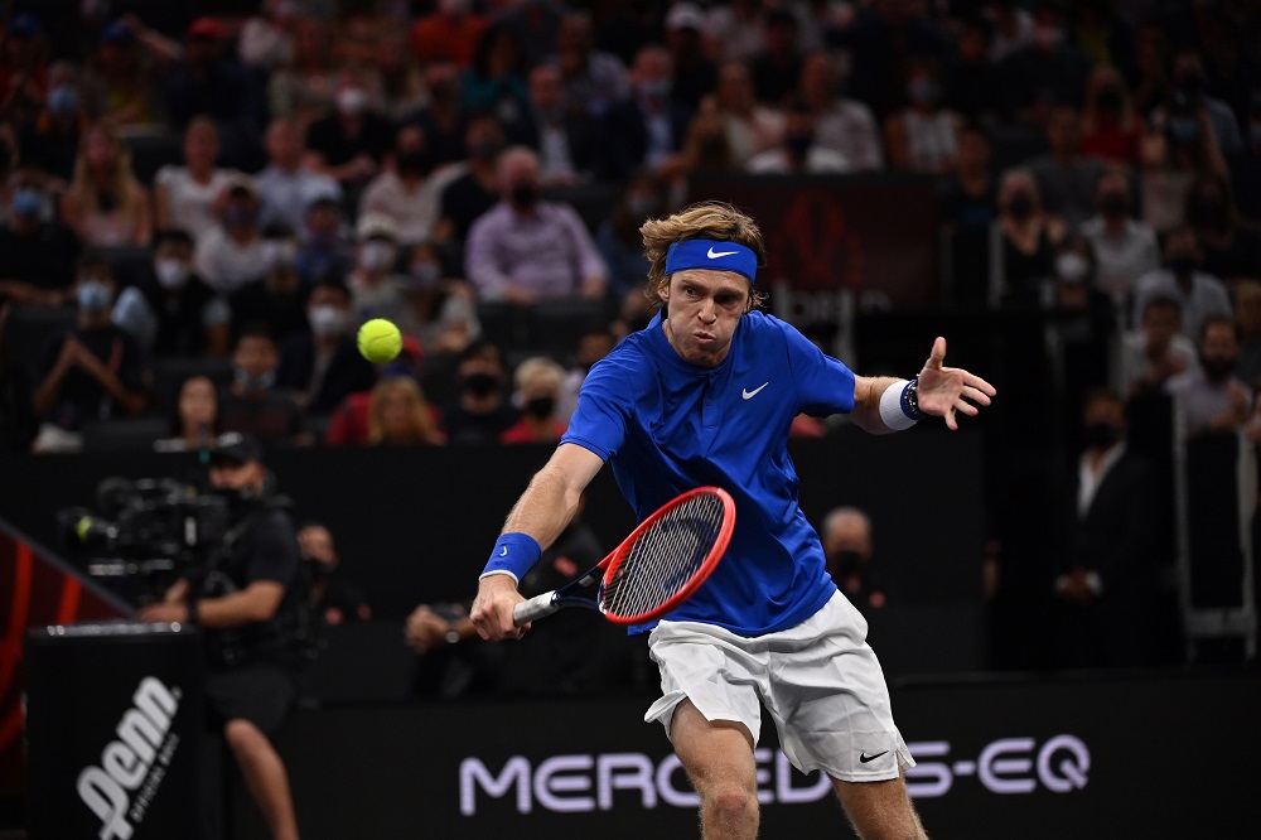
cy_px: 420
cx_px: 630
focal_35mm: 190
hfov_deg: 10.8
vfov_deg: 7.2
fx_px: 6653
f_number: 4
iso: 2000
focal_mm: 190
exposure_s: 1/1600
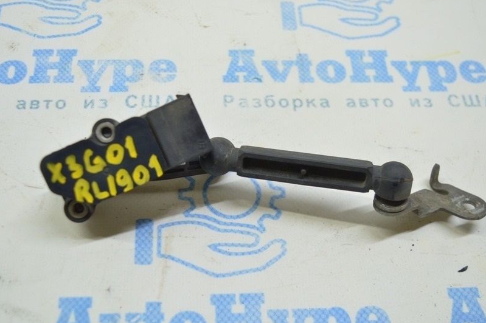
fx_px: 674
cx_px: 220
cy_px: 169
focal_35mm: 50
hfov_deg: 39.6
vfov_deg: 26.9
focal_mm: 26
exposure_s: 1/40
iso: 400
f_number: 4
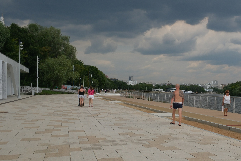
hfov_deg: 54.2
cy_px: 80
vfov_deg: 37.9
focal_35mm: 35
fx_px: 234
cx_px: 139
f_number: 10
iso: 320
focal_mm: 18
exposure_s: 1/640
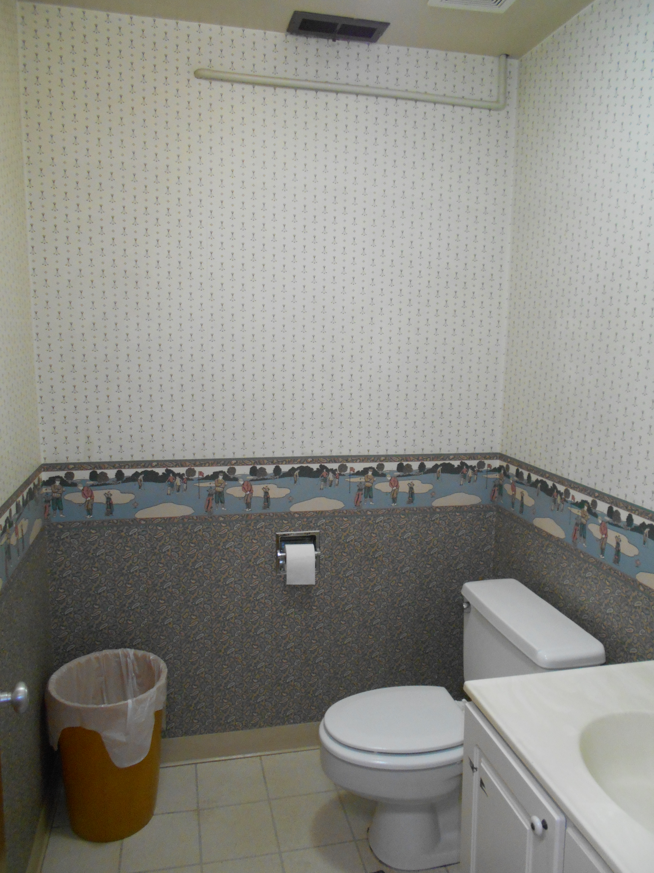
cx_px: 327
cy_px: 436
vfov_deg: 67.3
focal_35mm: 26
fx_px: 655
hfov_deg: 53.1
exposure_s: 1/25
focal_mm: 4.6
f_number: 3.2
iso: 400
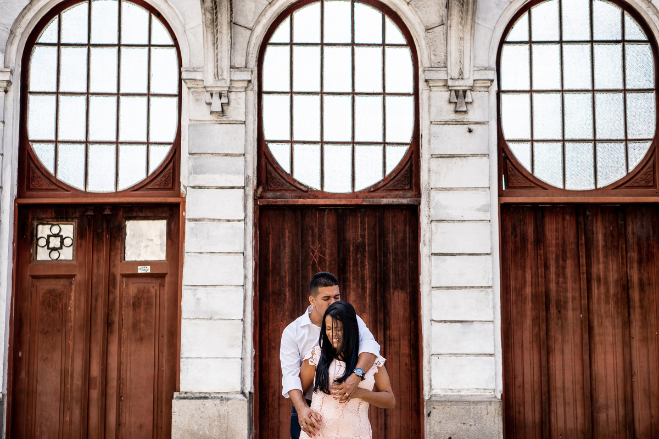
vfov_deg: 18.2
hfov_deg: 27.0
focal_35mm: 75
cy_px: 220
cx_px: 330
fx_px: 1373
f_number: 2.5
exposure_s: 1/800
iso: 100
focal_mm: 50
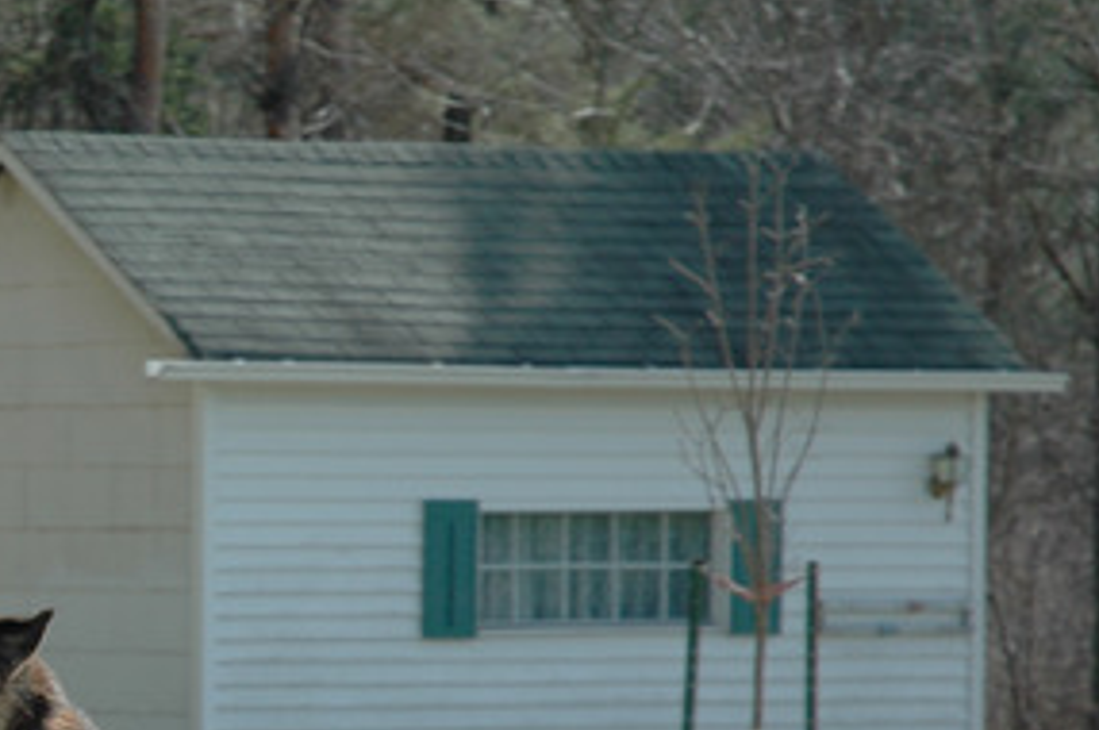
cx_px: -200
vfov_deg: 4.8
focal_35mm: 286
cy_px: 607
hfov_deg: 7.2
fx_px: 8721
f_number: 4.5
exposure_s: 1/500
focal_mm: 70
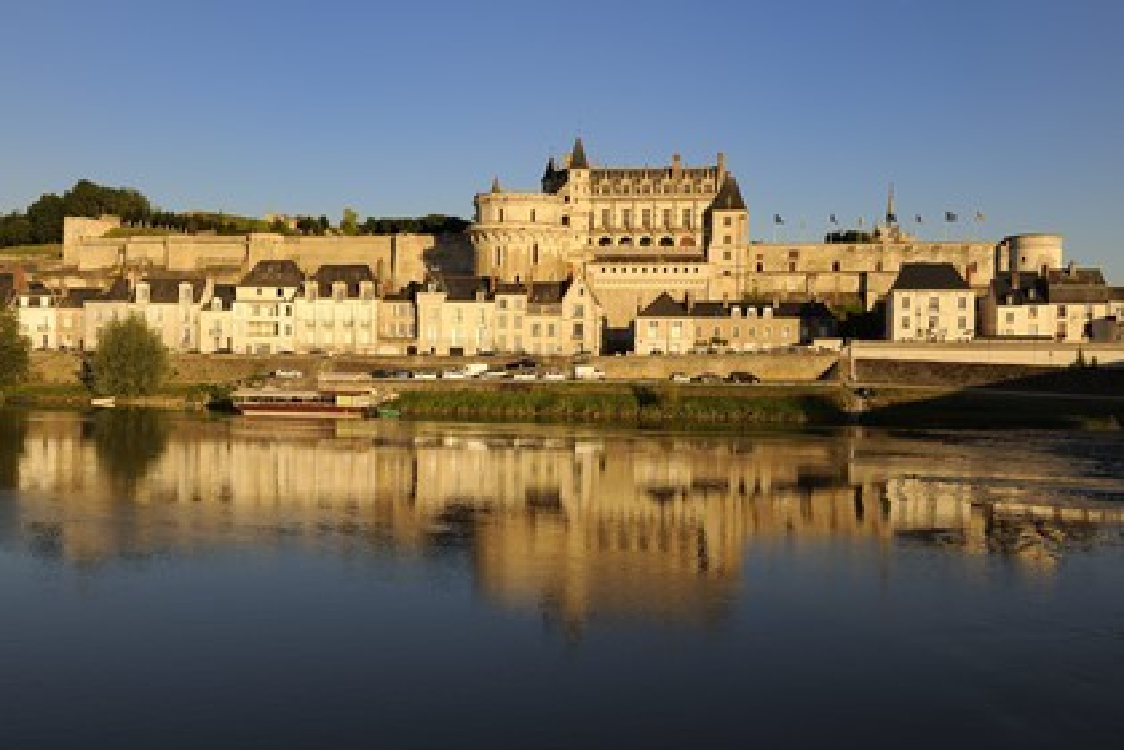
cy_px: 375
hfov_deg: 54.4
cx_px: 562
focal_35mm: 35
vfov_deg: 37.9
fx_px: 1093
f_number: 14
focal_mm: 35
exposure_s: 1/160
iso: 200
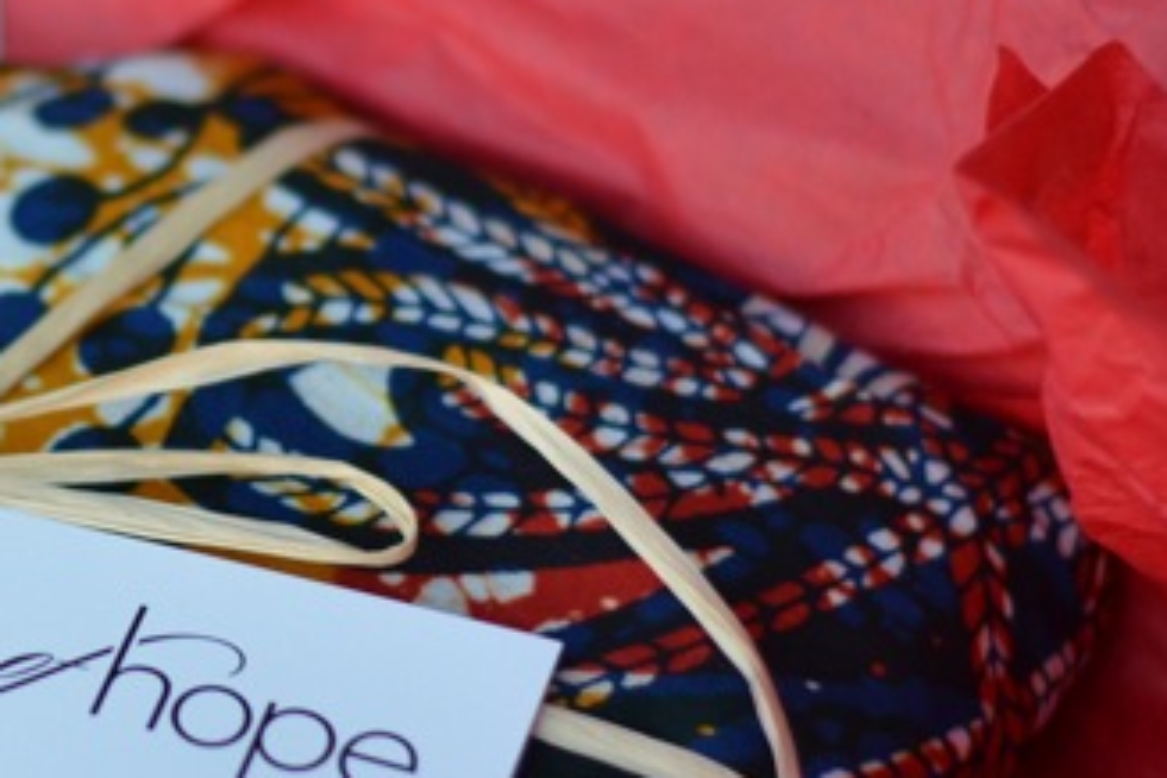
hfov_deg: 11.1
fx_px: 5932
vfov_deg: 7.5
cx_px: -57
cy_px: 271
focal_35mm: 183
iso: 800
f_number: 2
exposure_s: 1/500
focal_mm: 50
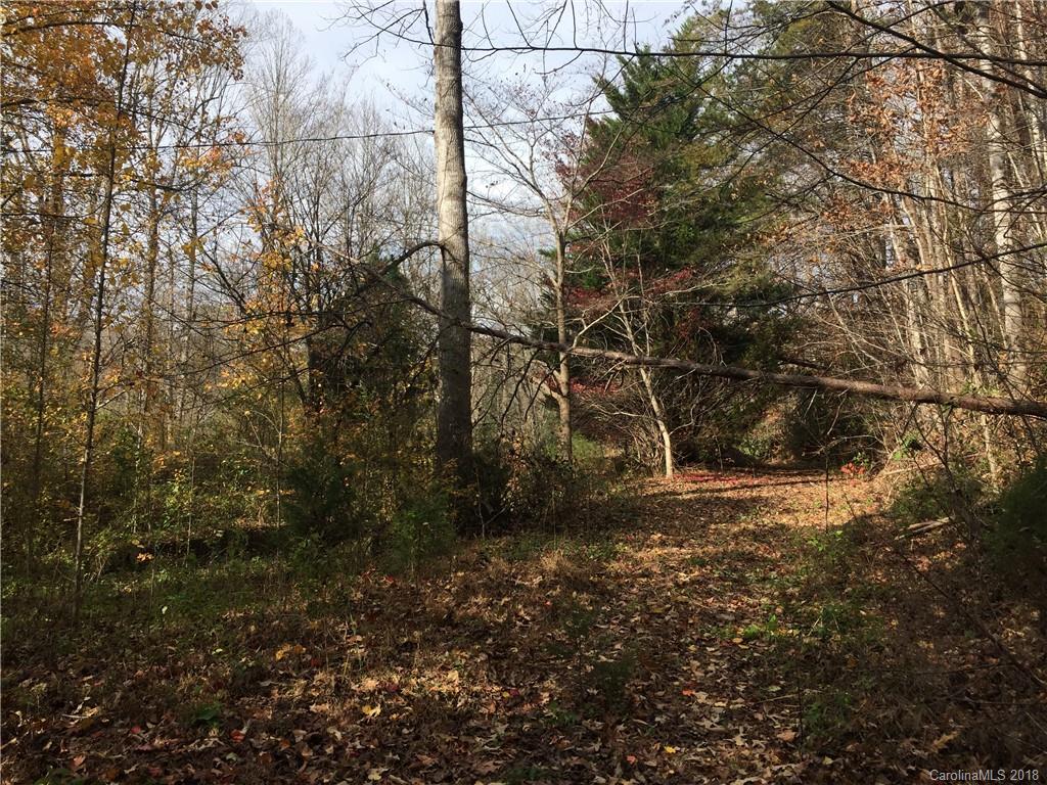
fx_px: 877
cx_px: 524
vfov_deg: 48.2
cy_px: 392
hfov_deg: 61.7
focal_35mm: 29
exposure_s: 1/964
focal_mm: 4.15
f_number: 2.2
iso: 32
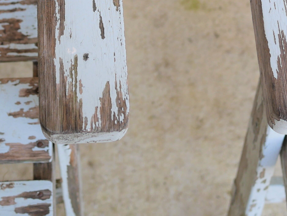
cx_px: 94
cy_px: -40
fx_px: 813
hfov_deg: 20.0
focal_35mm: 98
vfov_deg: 14.6
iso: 200
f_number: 2.8
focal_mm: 20
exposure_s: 1/250
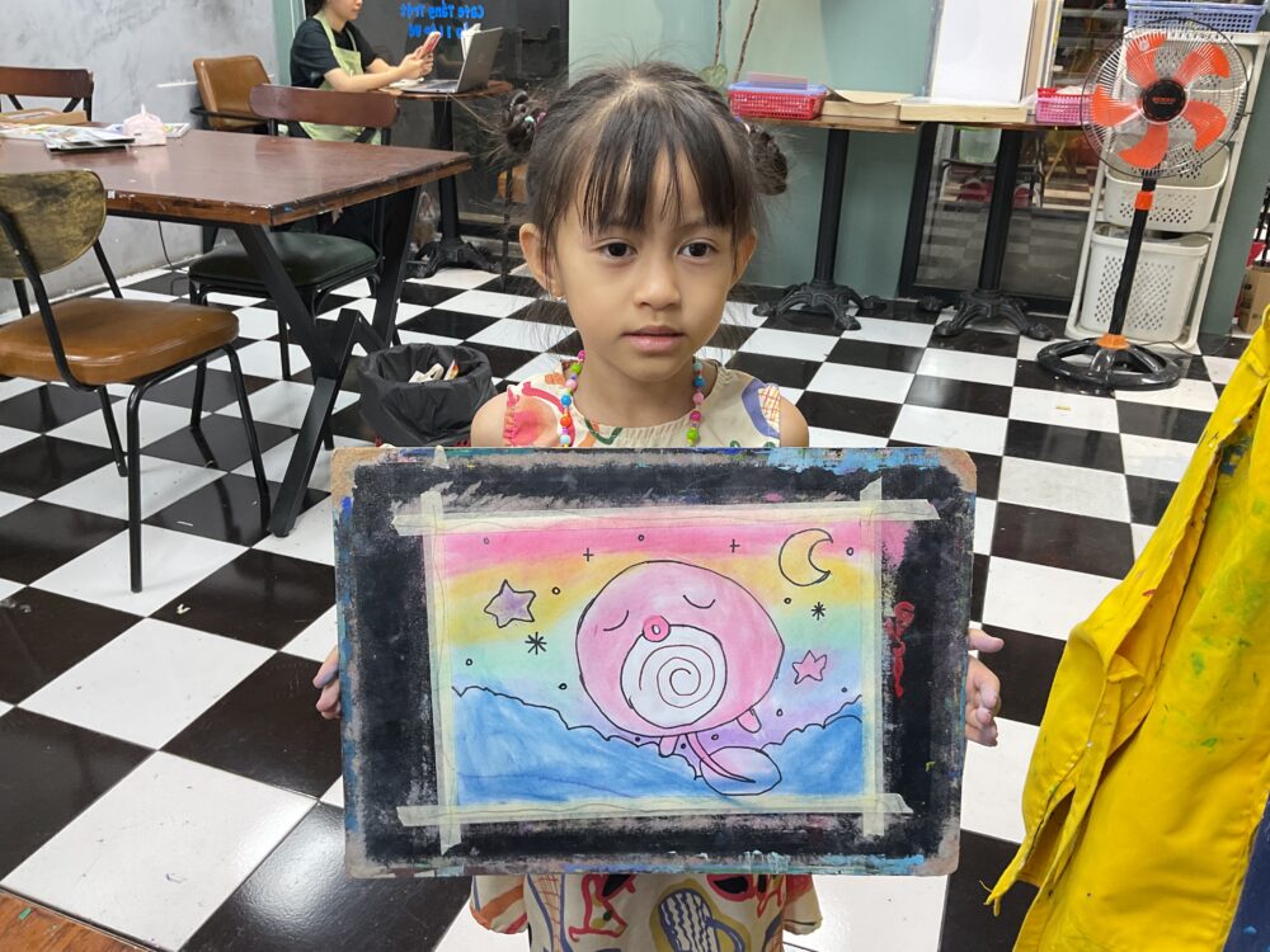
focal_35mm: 29
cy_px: 476
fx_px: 1064
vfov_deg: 48.2
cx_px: 635
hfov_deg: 61.7
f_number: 1.8
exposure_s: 1/60
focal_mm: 3
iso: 50
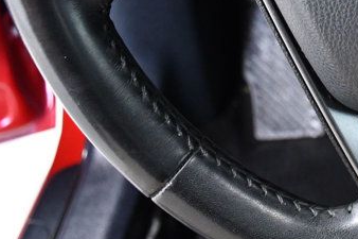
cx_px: 487
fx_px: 904
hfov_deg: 20.2
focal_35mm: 91
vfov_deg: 14.8
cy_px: 17
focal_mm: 20
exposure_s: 1/80
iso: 2500
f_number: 4.5
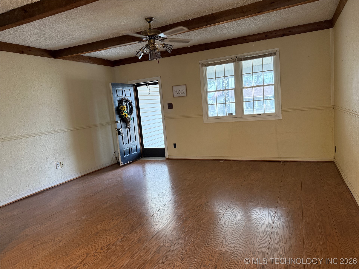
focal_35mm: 24
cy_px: 134
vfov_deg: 56.8
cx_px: 180
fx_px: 249
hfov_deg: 71.6
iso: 250
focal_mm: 6.76
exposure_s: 1/60
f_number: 1.78
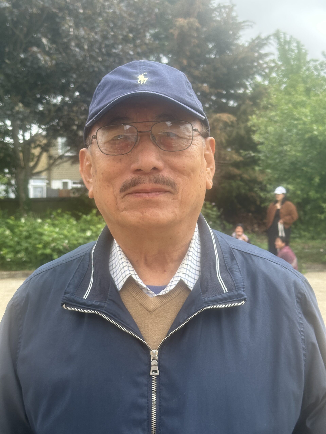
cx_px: 163
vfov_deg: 39.7
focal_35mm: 48
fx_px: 603
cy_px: 217
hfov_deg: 30.3
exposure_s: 1/836
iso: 64
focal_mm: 6.86
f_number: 1.78
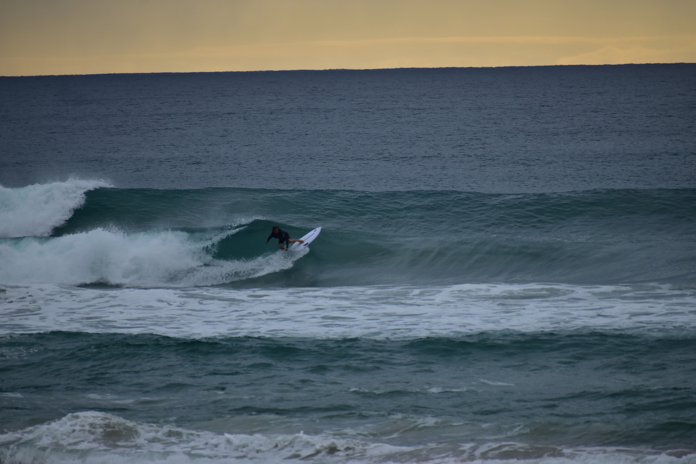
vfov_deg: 3.5
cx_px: 348
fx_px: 7540
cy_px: 232
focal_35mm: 390
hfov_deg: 5.3
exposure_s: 1/1250
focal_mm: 260
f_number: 6
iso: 320
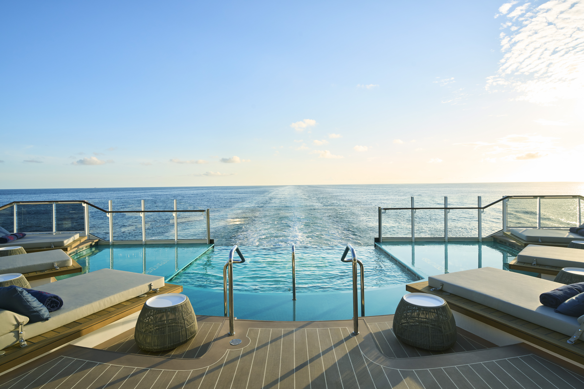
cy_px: 194
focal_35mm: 20
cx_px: 292
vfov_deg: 61.9
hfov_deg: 84.0
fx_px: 324
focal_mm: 20
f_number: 11
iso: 400
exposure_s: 1/200
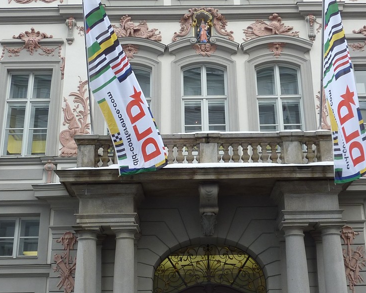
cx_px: 195
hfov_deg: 36.6
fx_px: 552
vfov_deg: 29.7
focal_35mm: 51
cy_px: 149
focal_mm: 4.4
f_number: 4
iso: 80
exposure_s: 1/125
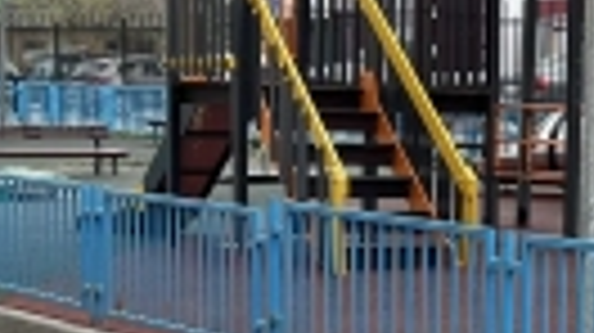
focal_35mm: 134
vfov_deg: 9.0
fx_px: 2109
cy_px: 328
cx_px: 513
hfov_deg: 15.9
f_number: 1.5
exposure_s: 1/2008
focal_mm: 5.7
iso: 50
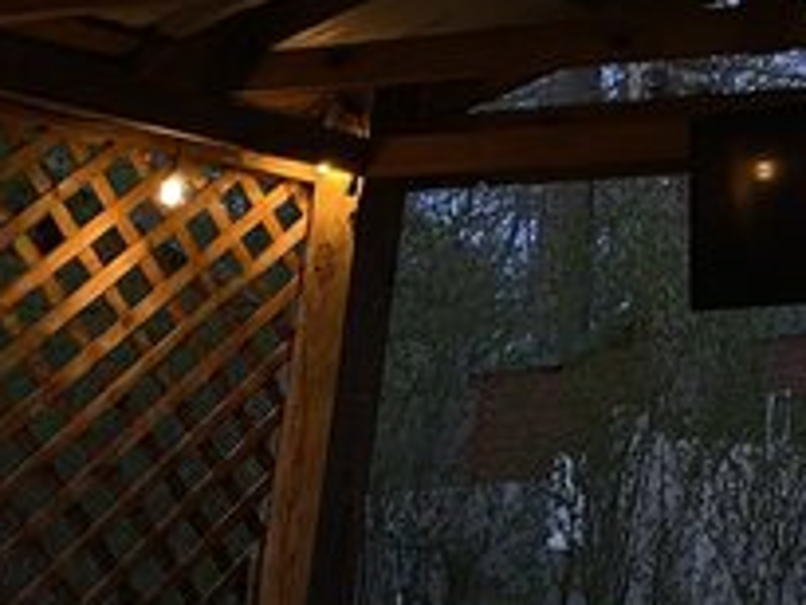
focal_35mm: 81
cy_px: 82
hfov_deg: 20.3
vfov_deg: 18.0
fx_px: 1887
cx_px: 1250
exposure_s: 1/60
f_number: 1.8
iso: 250
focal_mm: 4.25
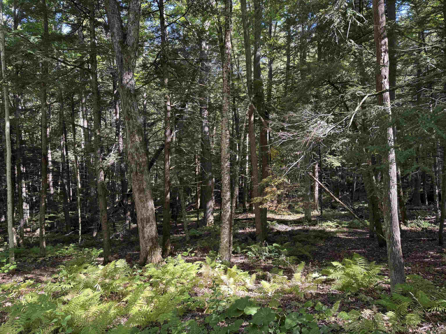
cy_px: 167
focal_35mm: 24
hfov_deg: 71.6
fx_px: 309
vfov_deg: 56.8
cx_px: 223
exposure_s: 1/121
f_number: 1.78
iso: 125
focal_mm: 6.76
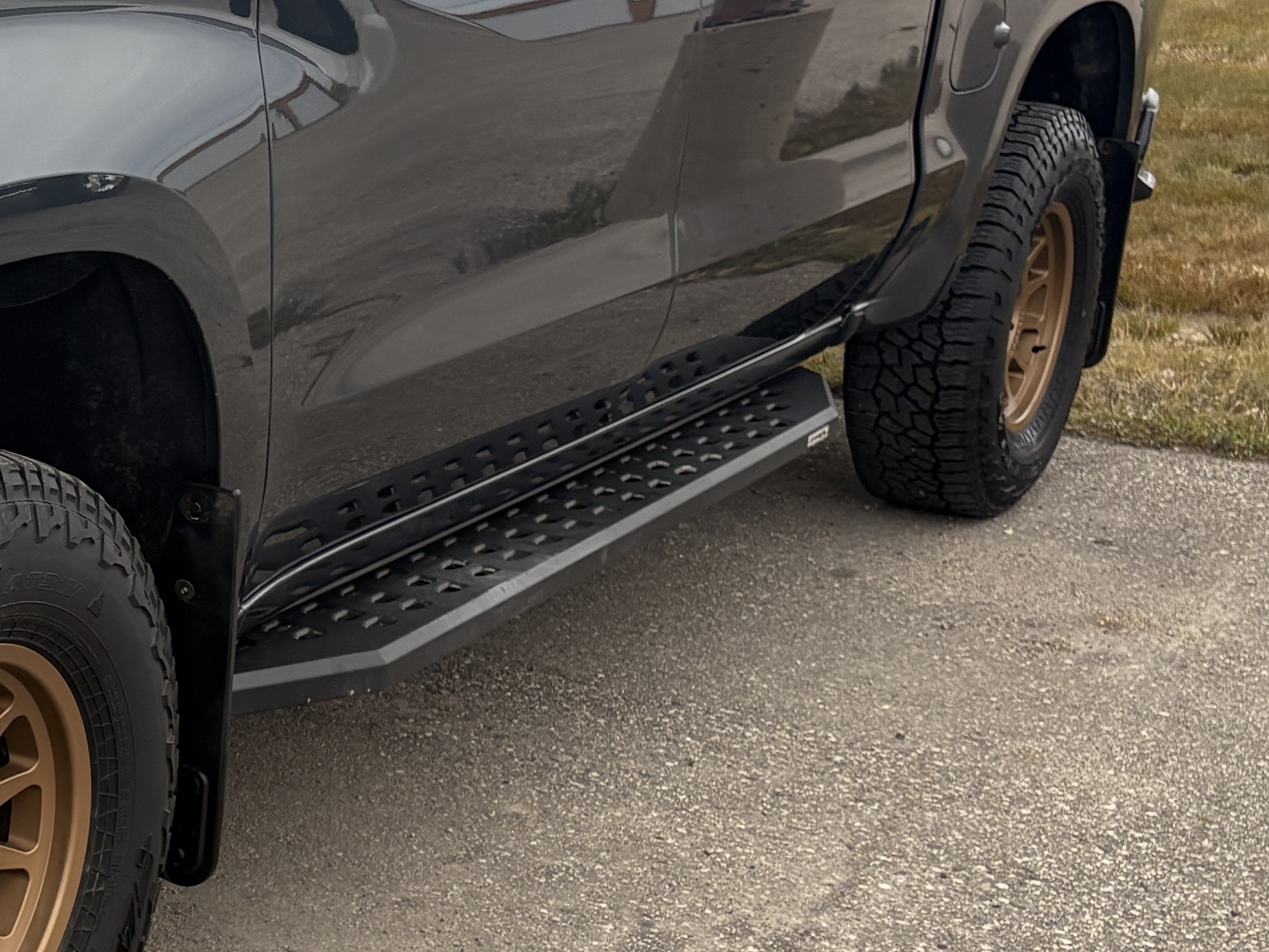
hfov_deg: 24.3
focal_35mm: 75
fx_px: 2749
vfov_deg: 19.6
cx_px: -131
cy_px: 549
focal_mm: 5.96
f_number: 1.6
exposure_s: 1/489
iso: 50
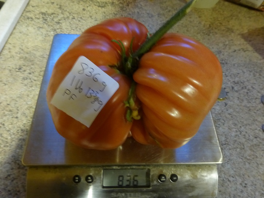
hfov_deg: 69.4
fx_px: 191
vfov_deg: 54.8
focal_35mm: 25
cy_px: 99
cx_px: 132
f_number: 3.3
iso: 400
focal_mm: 4.3
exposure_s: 1/4
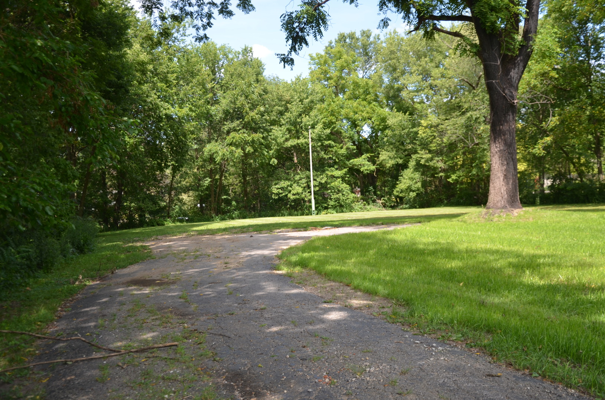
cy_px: 200
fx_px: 629
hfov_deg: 51.4
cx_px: 302
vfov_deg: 35.3
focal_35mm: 38
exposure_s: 1/250
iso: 100
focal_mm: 25
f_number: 4.5
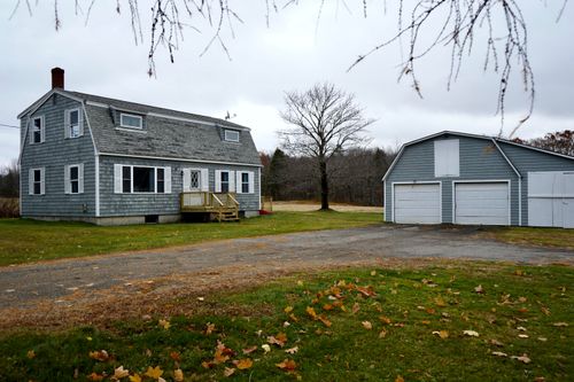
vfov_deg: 46.4
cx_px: 287
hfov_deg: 65.5
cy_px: 191
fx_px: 446
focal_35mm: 28
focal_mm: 28
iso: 100
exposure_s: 1/100
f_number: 4.5
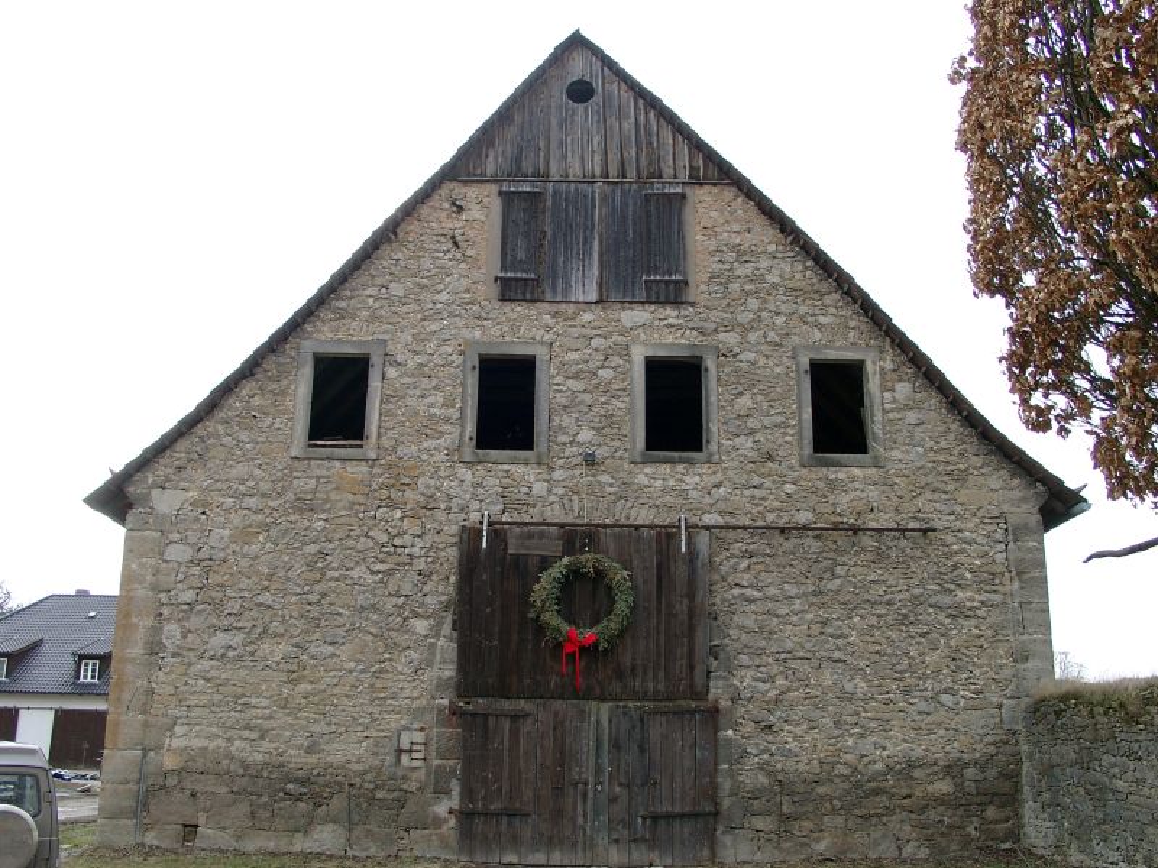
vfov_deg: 41.8
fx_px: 1137
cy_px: 434
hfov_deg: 54.0
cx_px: 579
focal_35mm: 34
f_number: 4
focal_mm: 7.13
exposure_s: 1/119
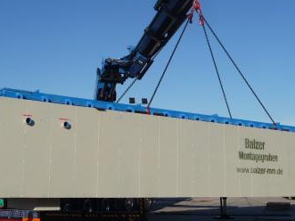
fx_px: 494
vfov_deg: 25.2
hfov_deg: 33.2
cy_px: 94
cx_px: 136
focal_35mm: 58
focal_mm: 5.3
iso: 100
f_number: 8
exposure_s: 1/250
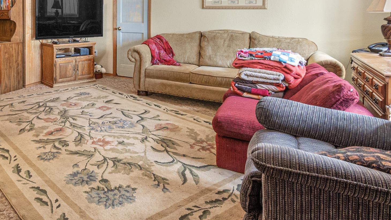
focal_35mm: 27
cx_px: 90
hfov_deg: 64.9
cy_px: 25
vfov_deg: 40.0
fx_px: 280
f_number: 8
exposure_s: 1/3
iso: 800
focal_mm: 10
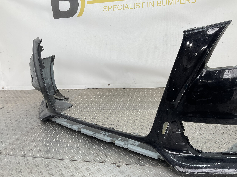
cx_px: 118
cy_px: 88
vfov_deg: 48.2
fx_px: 199
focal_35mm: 29
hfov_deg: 61.7
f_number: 1.8
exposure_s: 1/120
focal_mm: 3
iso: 16
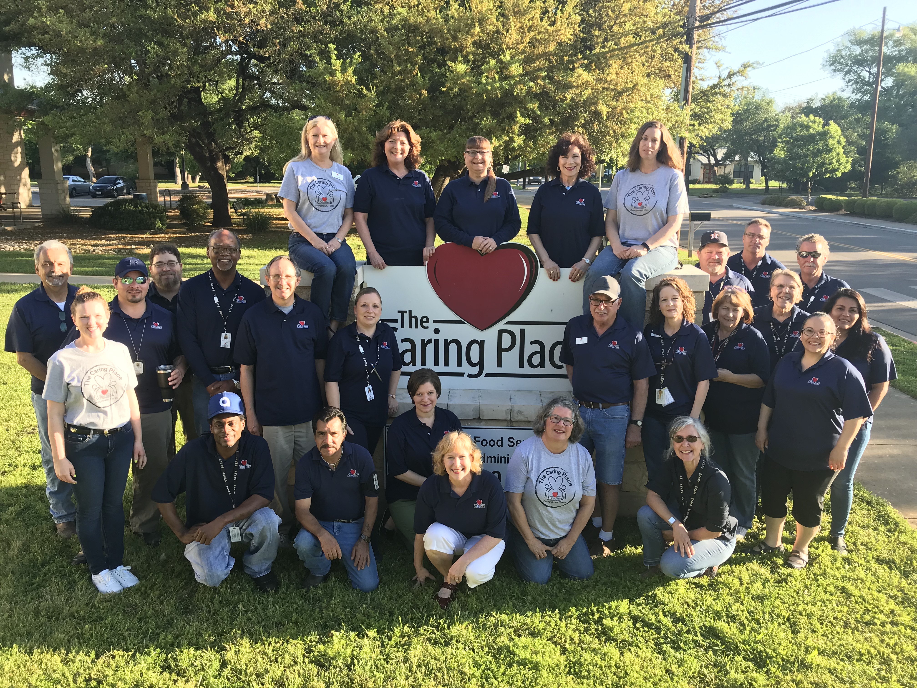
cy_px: 344
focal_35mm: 28
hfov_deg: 63.4
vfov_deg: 49.7
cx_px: 458
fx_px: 742
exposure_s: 1/291
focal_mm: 3.99
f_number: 1.8
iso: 20
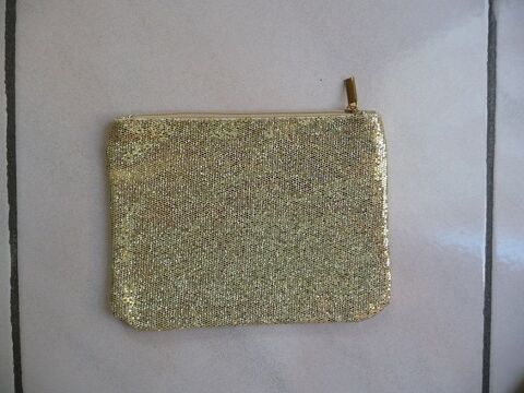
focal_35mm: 28
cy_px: 196
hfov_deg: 63.4
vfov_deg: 49.7
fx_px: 424
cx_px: 262
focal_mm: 4.7
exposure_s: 1/30
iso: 200
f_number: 3.3
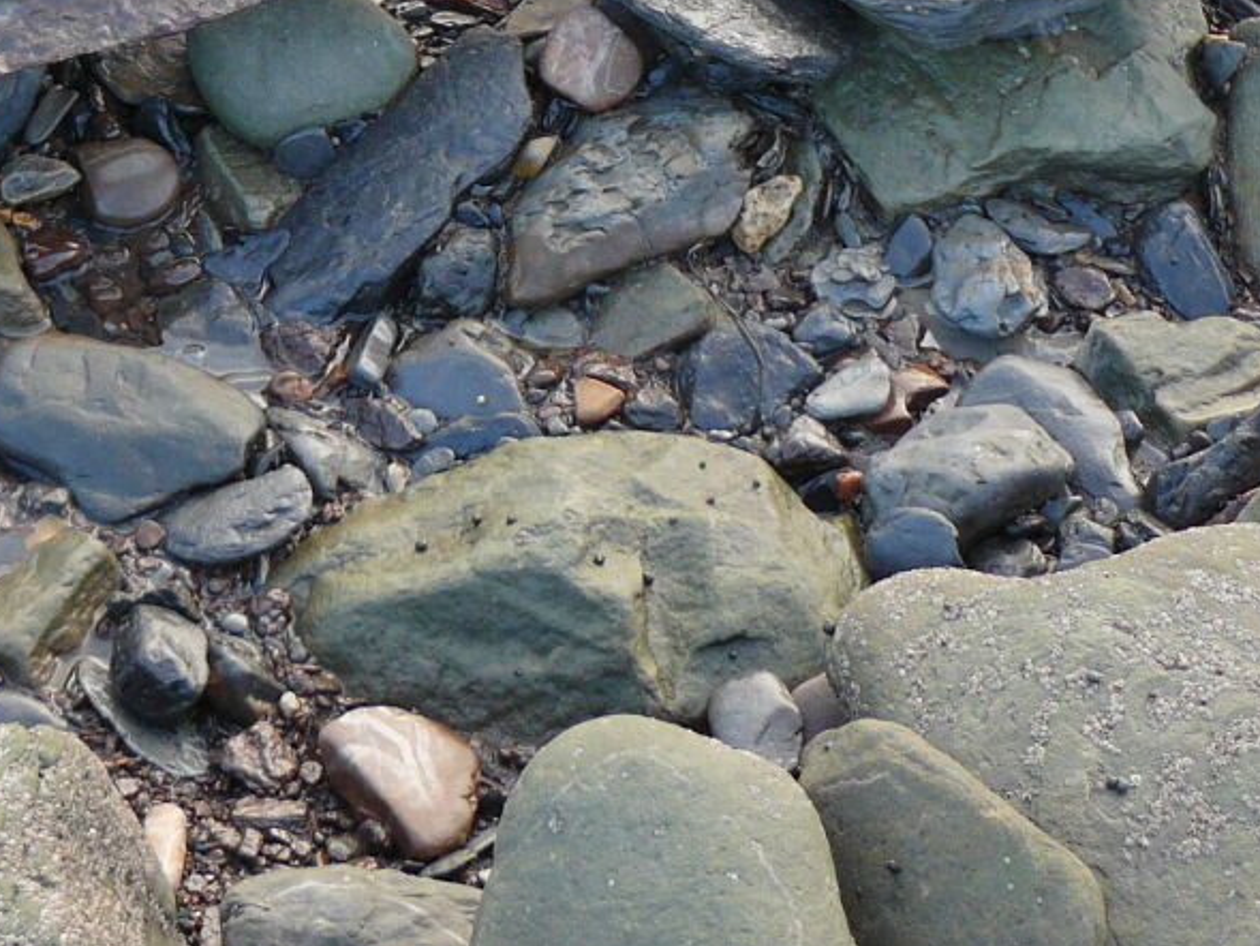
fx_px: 3204
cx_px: 312
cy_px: -167
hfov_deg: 22.0
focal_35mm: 88
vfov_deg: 16.2
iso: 100
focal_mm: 6
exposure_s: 1/50
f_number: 2.8
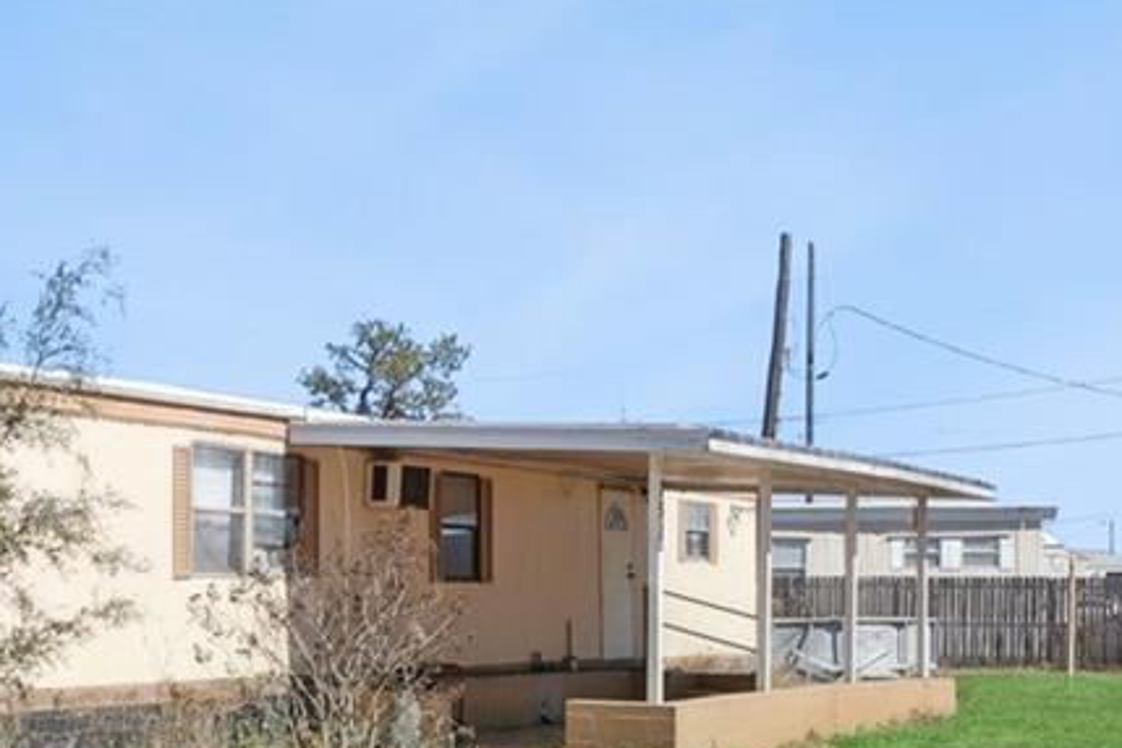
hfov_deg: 31.2
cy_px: 670
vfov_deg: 23.6
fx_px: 1745
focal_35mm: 56
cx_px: -149
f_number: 8
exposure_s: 1/320
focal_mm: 10
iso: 100
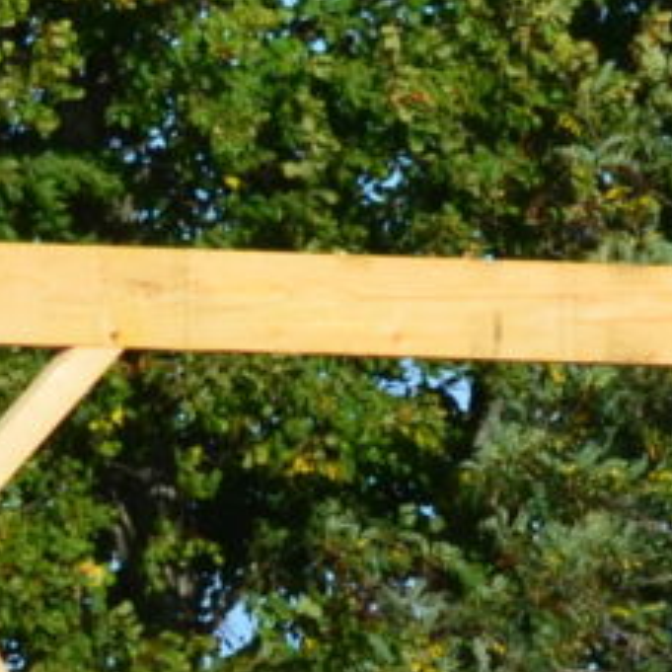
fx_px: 22666
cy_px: 866
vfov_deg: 1.7
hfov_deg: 1.7
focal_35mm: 1032
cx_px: 1761
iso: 100
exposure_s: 1/160
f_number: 11
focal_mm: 92
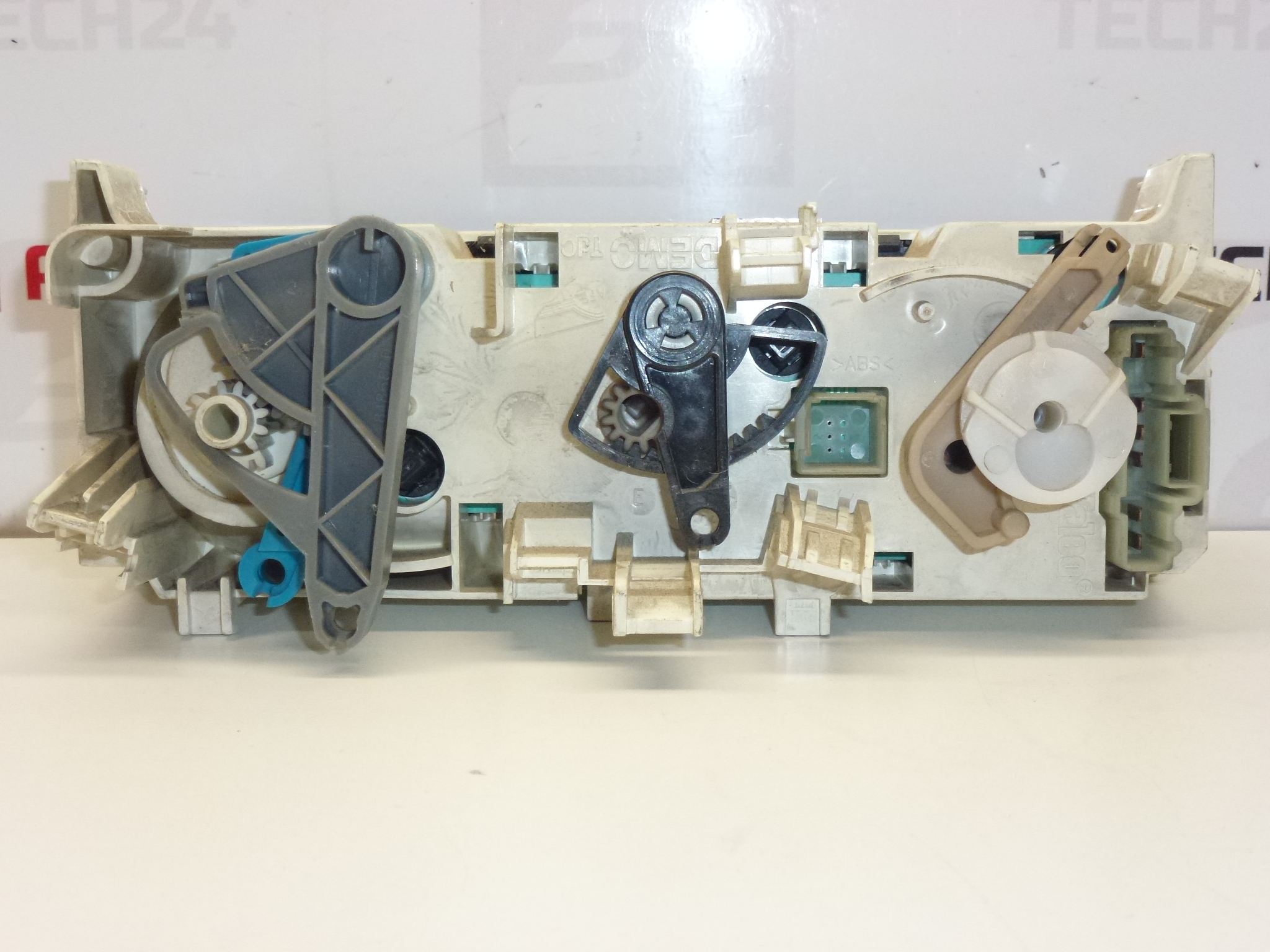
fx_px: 1798
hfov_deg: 38.9
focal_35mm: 49
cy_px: 476
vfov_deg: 29.7
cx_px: 635
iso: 400
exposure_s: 1/125
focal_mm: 8.7
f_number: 4.1
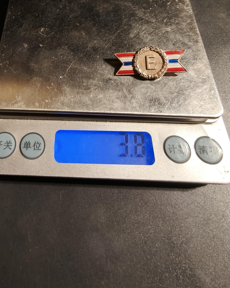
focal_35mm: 24
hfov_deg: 58.8
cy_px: 141
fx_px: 204
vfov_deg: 70.3
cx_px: 115
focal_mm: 2.32
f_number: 2
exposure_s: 1/90.7
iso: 160
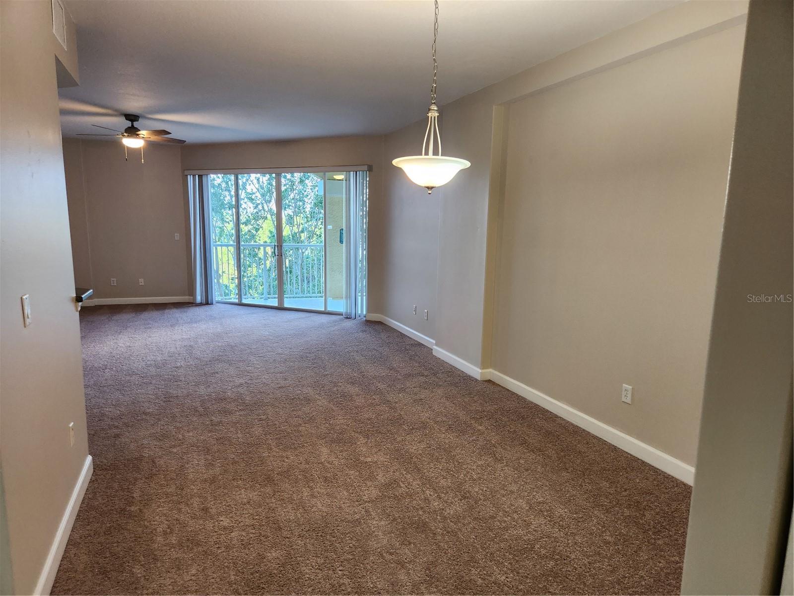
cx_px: 397
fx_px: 528
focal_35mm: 23
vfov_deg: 58.9
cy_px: 298
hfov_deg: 73.9
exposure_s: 1/120
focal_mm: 5.4
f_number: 1.8
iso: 200
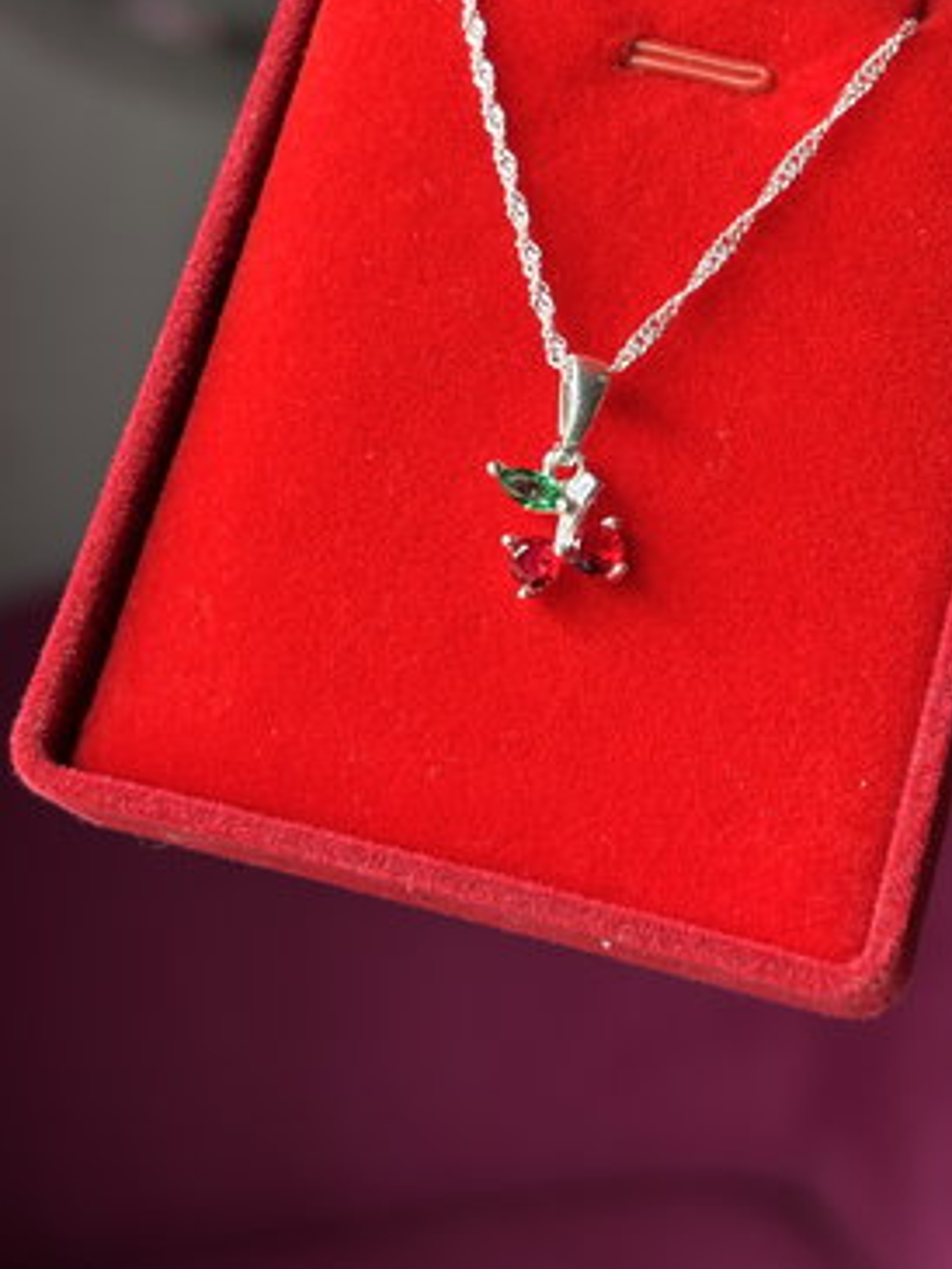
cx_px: 584
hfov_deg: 19.4
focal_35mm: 76
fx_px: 2785
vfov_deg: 25.4
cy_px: 353
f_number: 1.6
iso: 50
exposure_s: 1/60
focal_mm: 5.96
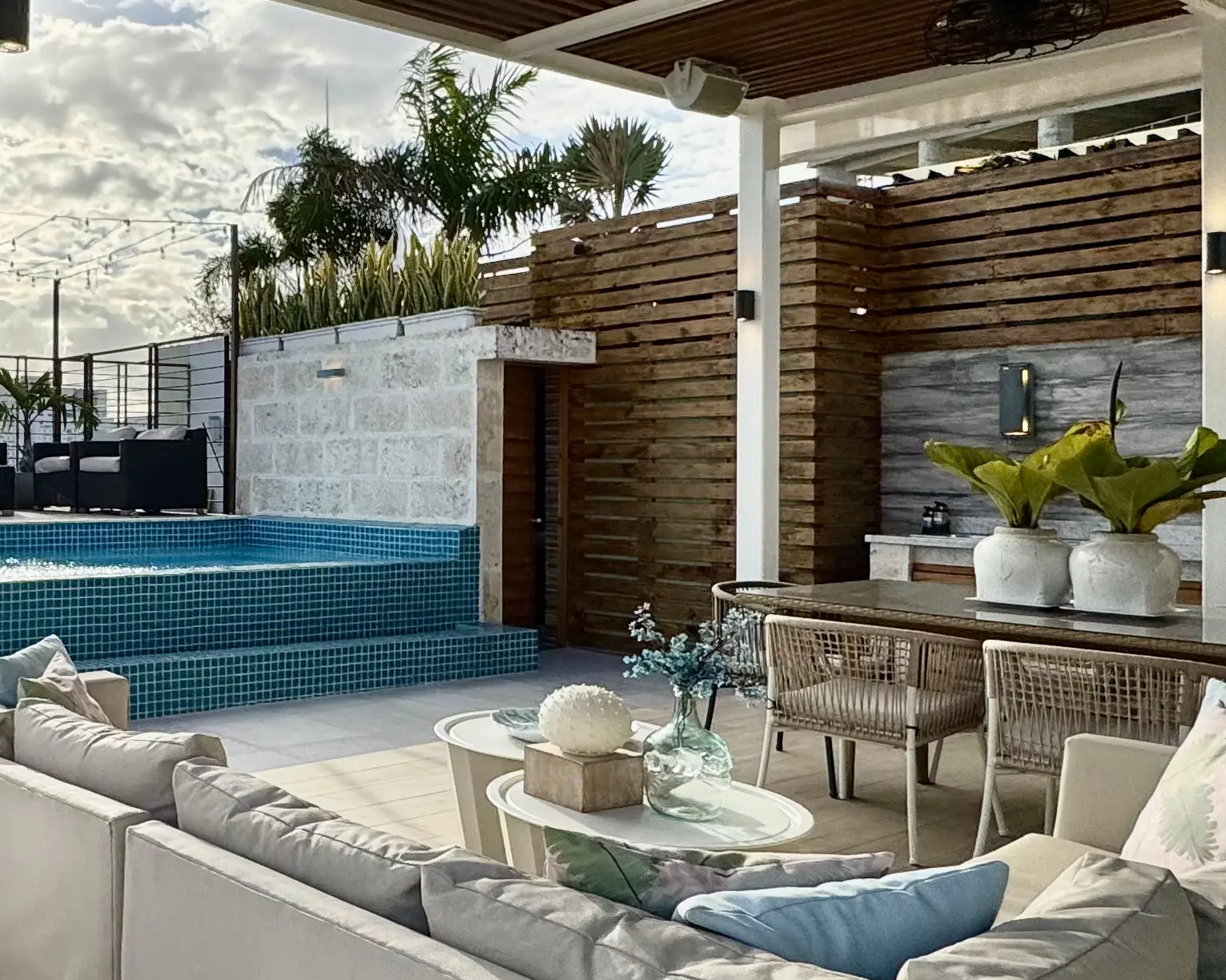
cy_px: 464
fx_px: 1306
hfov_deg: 45.3
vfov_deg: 41.1
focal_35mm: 36
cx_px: 108
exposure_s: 1/2674
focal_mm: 2.22
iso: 50
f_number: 2.2
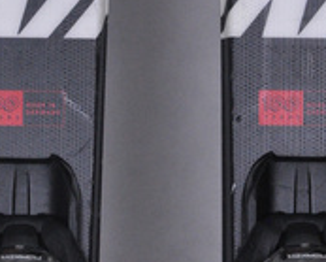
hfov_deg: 5.0
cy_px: 6
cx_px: 165
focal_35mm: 383
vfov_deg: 4.0
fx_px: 3704
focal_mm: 105
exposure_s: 1/125
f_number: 11
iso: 3200
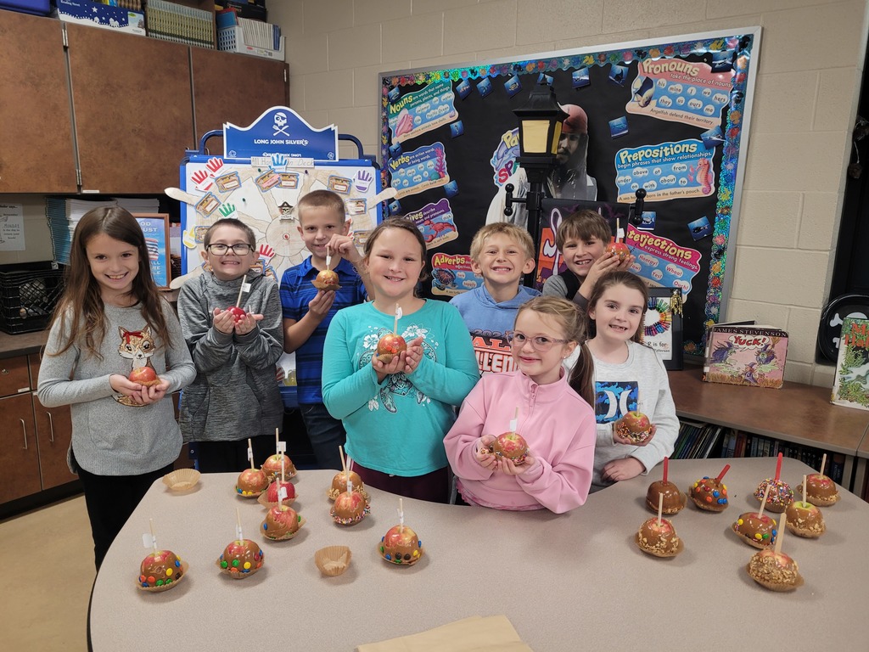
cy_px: 326
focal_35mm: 26
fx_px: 653
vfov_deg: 53.1
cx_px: 434
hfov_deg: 67.3
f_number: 1.8
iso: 200
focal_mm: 5.4
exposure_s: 1/40
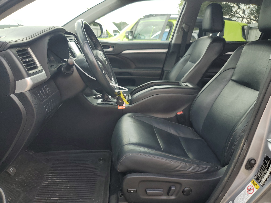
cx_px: 136
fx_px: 204
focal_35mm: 26
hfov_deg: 67.3
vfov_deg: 53.1
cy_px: 102
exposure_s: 1/400
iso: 50
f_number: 1.5
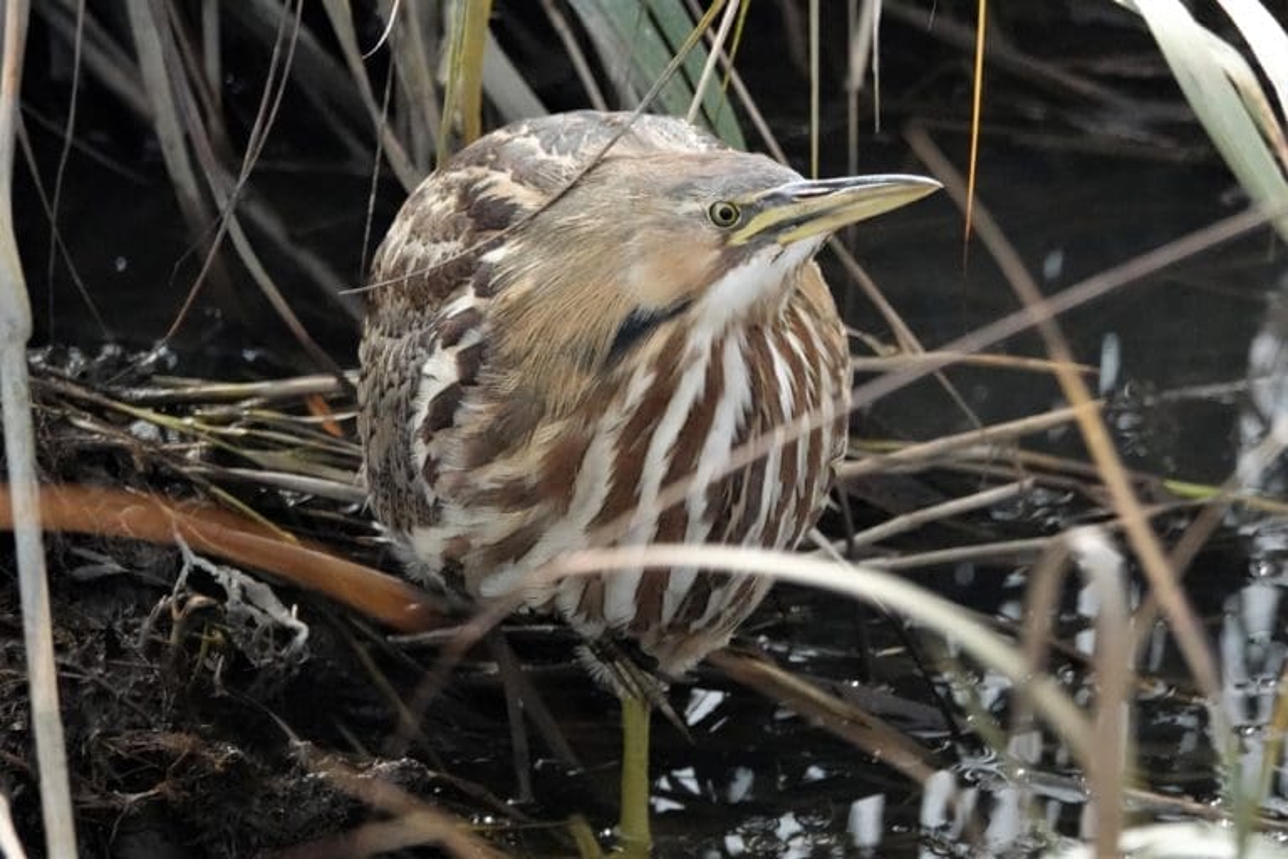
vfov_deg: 2.3
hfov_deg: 3.4
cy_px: 430
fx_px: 21429
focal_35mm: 599
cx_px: 644
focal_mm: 219.82
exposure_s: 1/1600
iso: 3200
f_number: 4
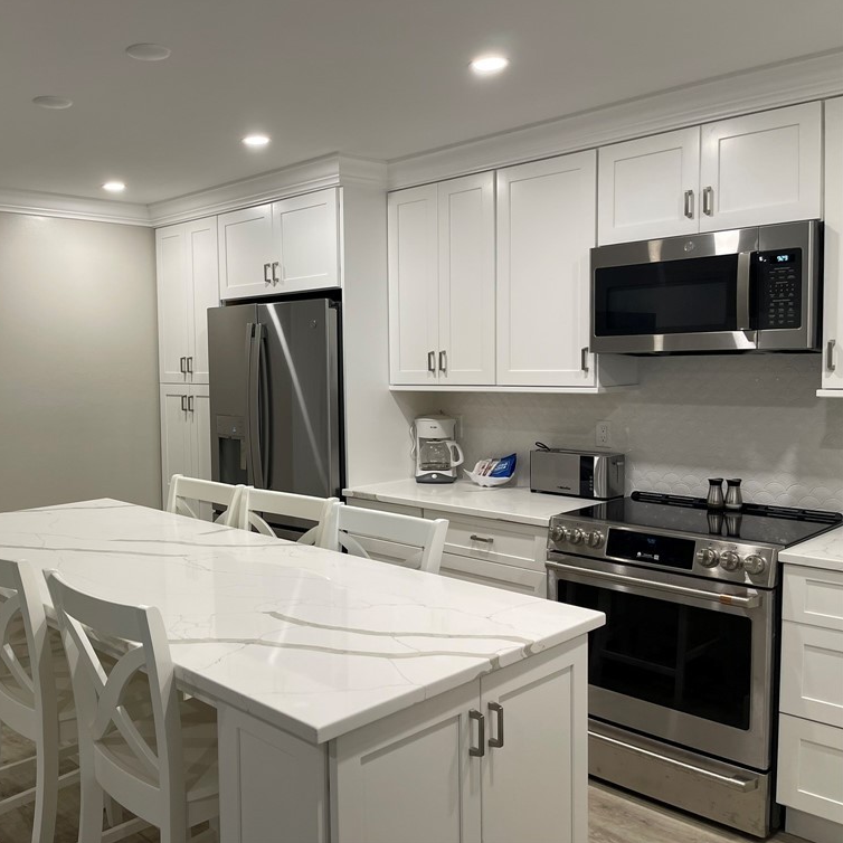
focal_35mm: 30
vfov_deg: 54.0
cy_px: 416
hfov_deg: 52.8
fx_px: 827
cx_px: 272
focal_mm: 5.1
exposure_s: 1/120
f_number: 1.6
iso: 125
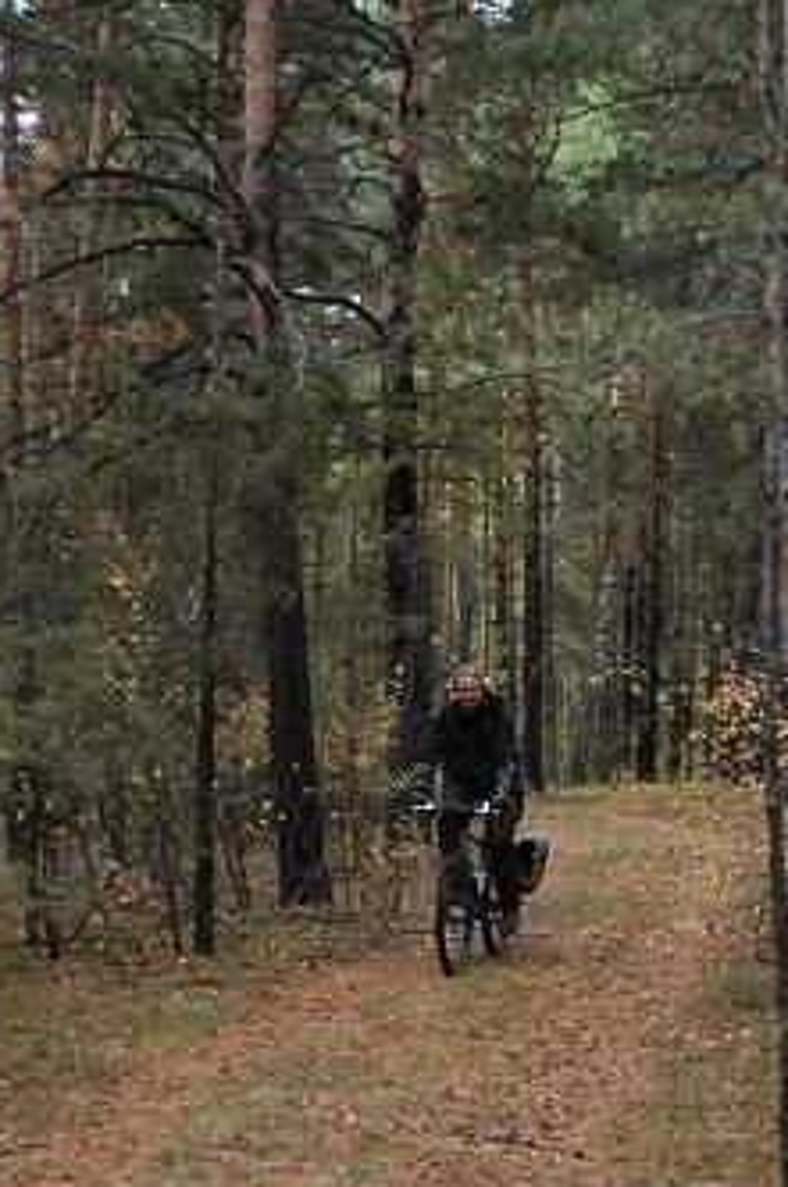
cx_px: 503
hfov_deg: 17.9
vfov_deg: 26.5
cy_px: 809
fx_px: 2503
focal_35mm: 76
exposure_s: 1/50
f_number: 3.5
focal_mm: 28
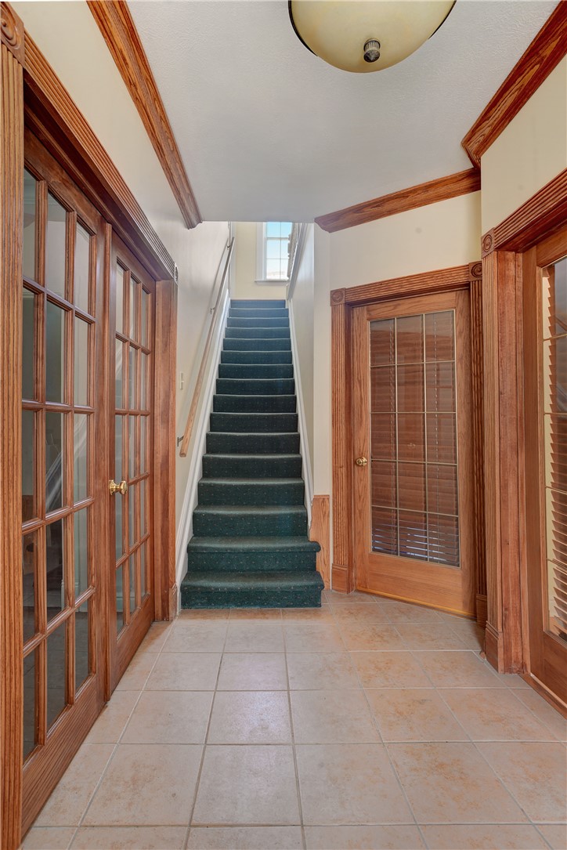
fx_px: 401
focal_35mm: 17
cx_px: 284
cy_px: 425
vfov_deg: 93.3
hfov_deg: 70.5
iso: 320
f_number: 10
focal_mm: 17
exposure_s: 1/3.33
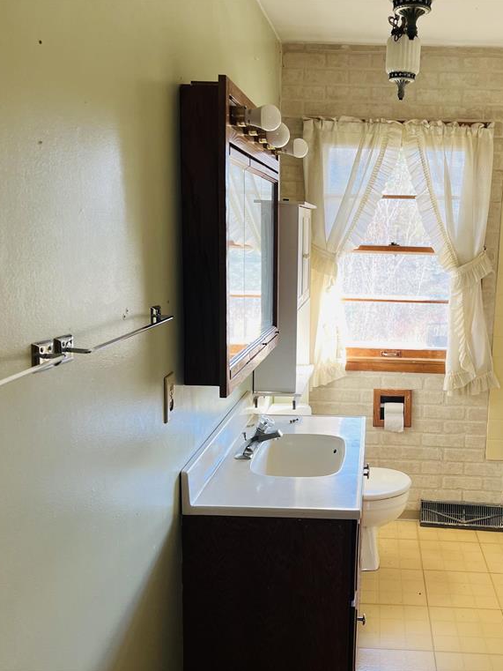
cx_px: 359
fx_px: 678
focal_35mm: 35
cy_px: 335
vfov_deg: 52.6
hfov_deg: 39.9
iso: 80
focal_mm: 5.7
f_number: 1.5
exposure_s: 1/121
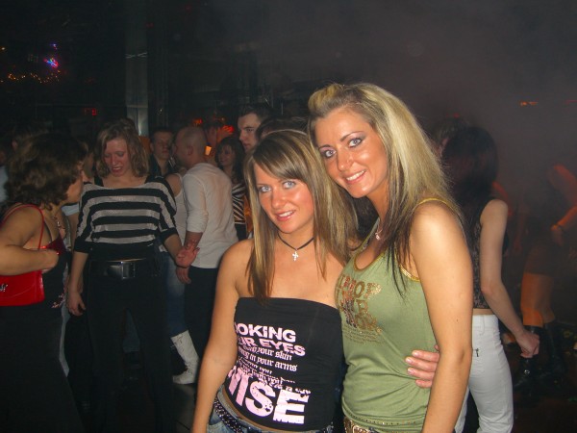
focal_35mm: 38
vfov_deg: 37.7
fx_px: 633
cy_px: 216
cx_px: 288
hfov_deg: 49.0
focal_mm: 7.9
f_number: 2.8
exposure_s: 1/60
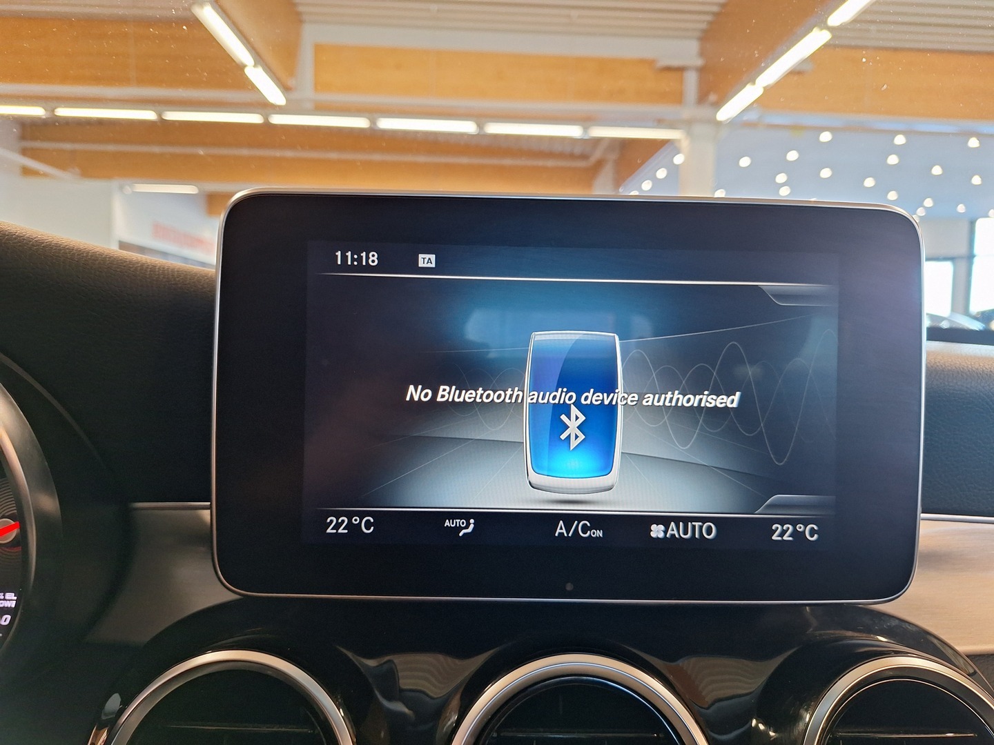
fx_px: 660
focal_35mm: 23
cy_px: 372
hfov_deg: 73.9
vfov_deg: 58.9
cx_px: 497
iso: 160
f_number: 1.8
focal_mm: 5.54
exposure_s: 1/50
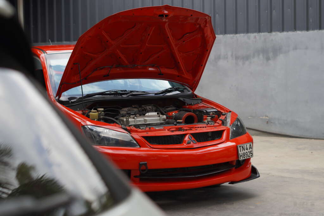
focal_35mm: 75
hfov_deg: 27.0
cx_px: 162
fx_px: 675
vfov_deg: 18.2
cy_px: 108
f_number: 2.8
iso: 100
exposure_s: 1/400
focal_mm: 50
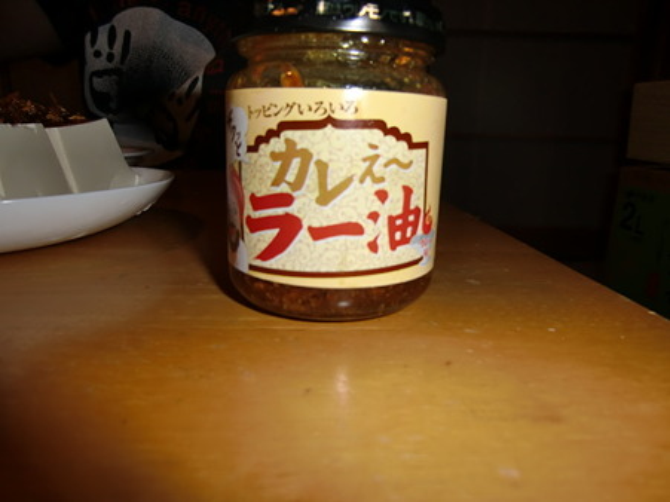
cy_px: 251
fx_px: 464
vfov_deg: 56.8
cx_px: 335
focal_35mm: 24
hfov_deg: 71.6
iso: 64
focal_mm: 4.3
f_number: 3.2
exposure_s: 1/15
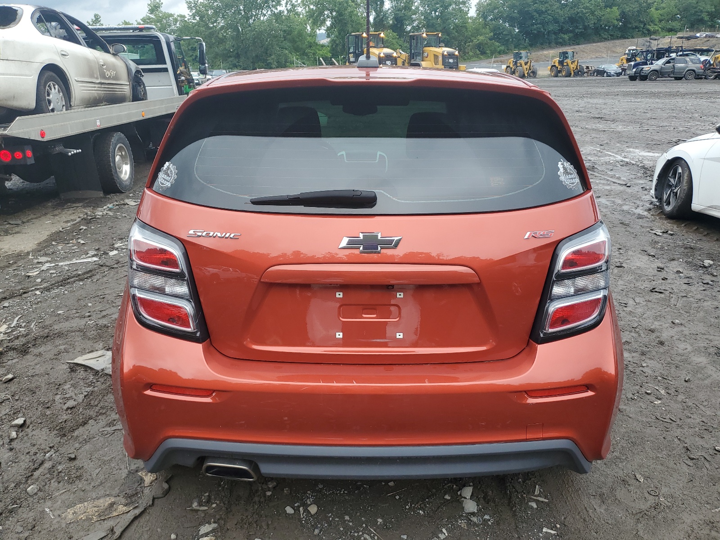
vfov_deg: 53.1
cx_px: 360
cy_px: 270
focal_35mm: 26
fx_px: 541
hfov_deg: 67.3
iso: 50
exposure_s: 1/667
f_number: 1.5
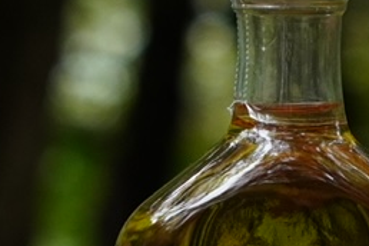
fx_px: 5955
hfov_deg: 3.5
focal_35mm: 581
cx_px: 322
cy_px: 260
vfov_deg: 2.4
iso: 640
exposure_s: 1/40
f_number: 7.1
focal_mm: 78
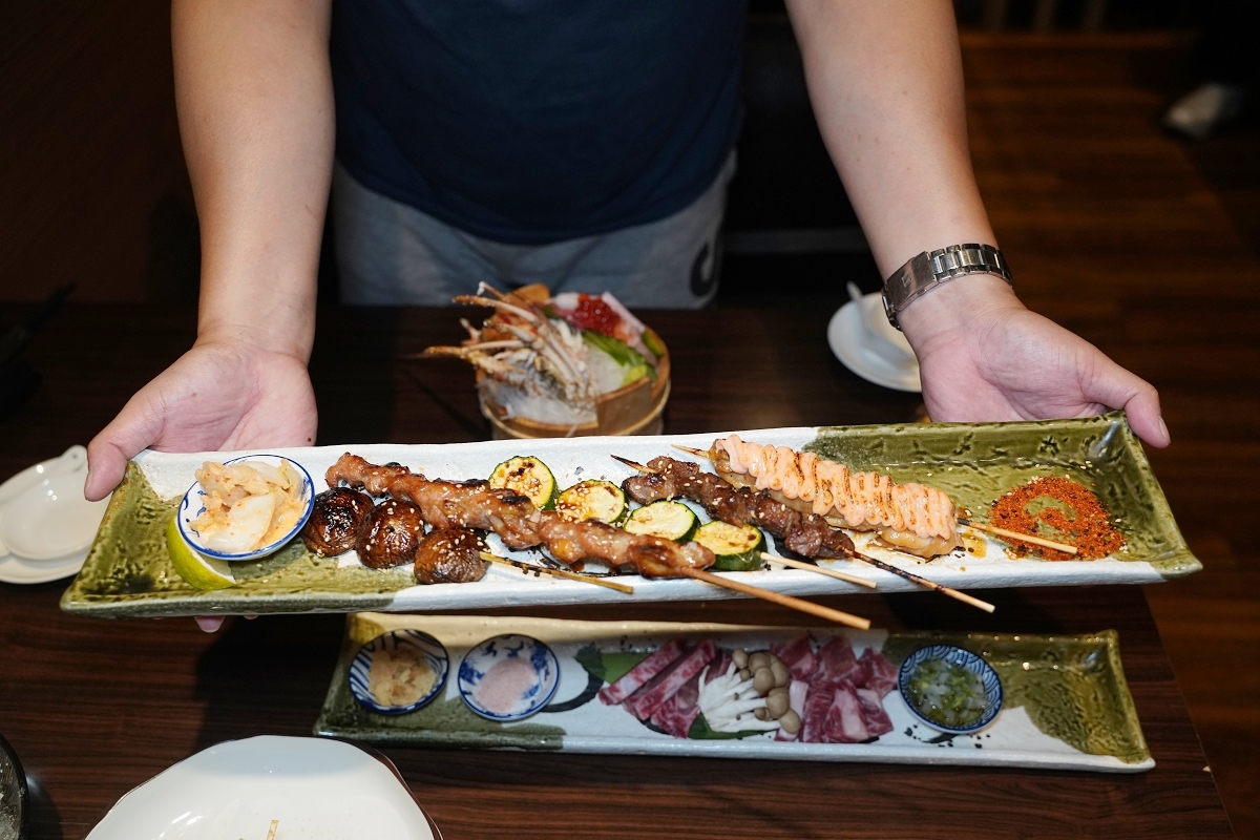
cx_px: 630
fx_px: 1085
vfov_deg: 42.3
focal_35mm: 31
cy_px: 420
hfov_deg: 60.3
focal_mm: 31
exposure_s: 1/160
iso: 1600
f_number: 4
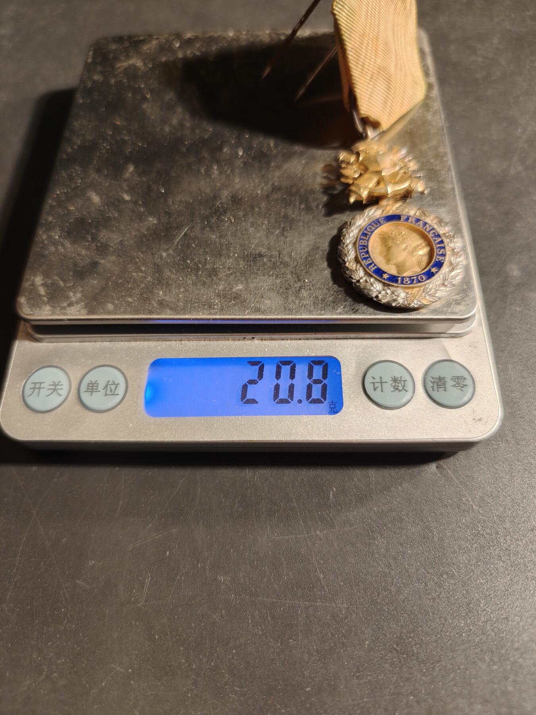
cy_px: 358
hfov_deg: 58.9
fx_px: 475
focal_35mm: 23
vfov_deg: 73.9
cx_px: 268
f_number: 1.6
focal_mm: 6.06
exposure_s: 1/180
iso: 250
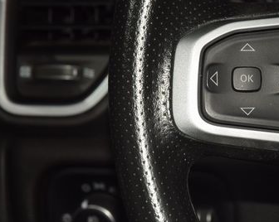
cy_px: 77
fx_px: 1551
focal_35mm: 188
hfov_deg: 10.2
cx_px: 247
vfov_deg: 8.2
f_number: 8
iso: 100
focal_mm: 70
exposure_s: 1/125
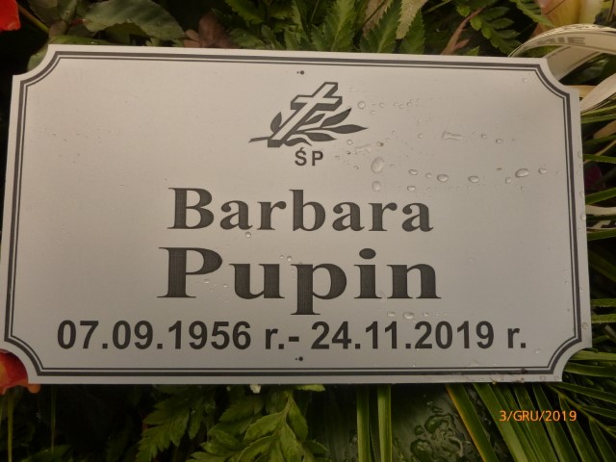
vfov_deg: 49.7
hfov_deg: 63.4
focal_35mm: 28
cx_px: 308
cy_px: 231
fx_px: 498
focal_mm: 5
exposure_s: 1/320
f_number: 3.3
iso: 200
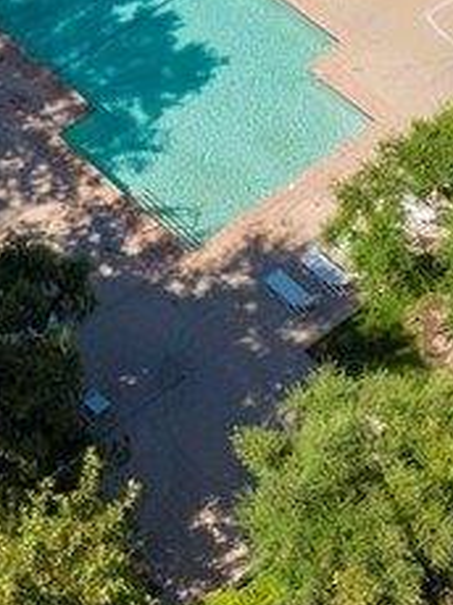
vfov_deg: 16.2
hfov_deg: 12.3
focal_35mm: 120
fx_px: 2098
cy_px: 42
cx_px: 119
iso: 100
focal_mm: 10.26
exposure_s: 1/1600
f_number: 2.8
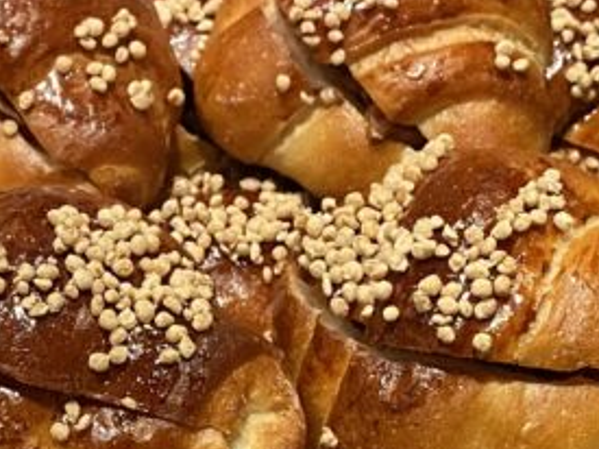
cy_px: 412
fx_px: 2093
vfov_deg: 12.1
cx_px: 65
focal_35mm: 121
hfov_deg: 16.1
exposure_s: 1/59
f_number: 1.8
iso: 250
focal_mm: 4.25
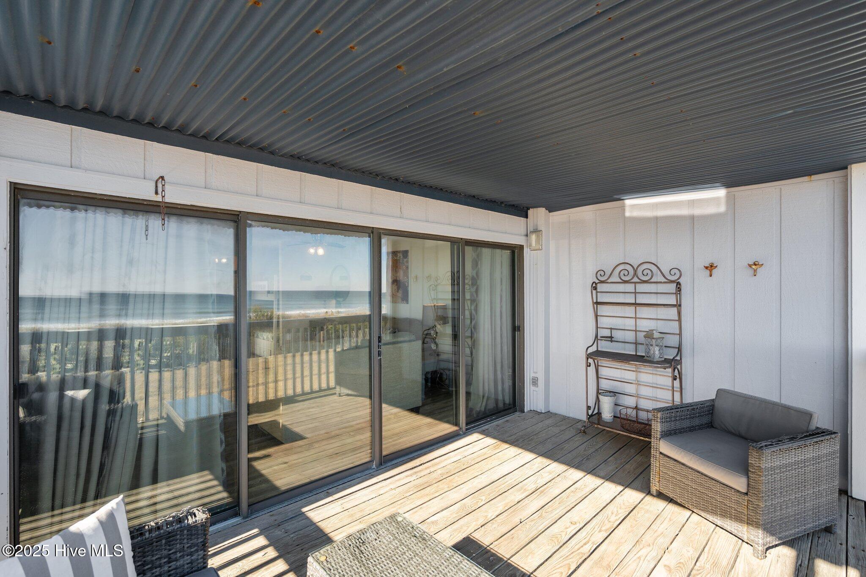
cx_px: 433
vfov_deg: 73.7
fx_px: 385
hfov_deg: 96.7
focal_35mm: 16
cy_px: 288
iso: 200
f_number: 4
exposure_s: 1/320
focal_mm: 16
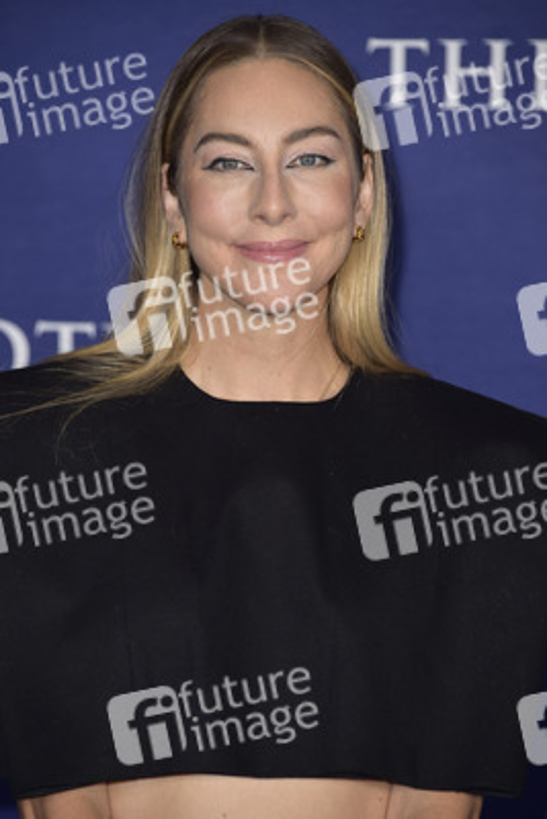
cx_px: 274
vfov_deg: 9.8
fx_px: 4782
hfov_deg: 6.5
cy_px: 410
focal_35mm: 210
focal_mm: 210
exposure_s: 1/250
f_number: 6.3
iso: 640
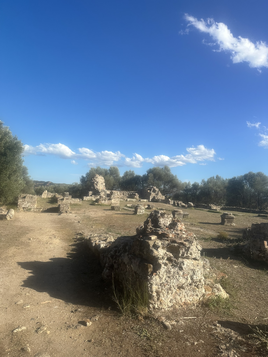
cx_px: 134
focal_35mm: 24
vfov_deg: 71.6
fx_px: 248
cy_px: 178
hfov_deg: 56.8
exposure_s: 1/3861
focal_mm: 6.86
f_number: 1.78
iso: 80
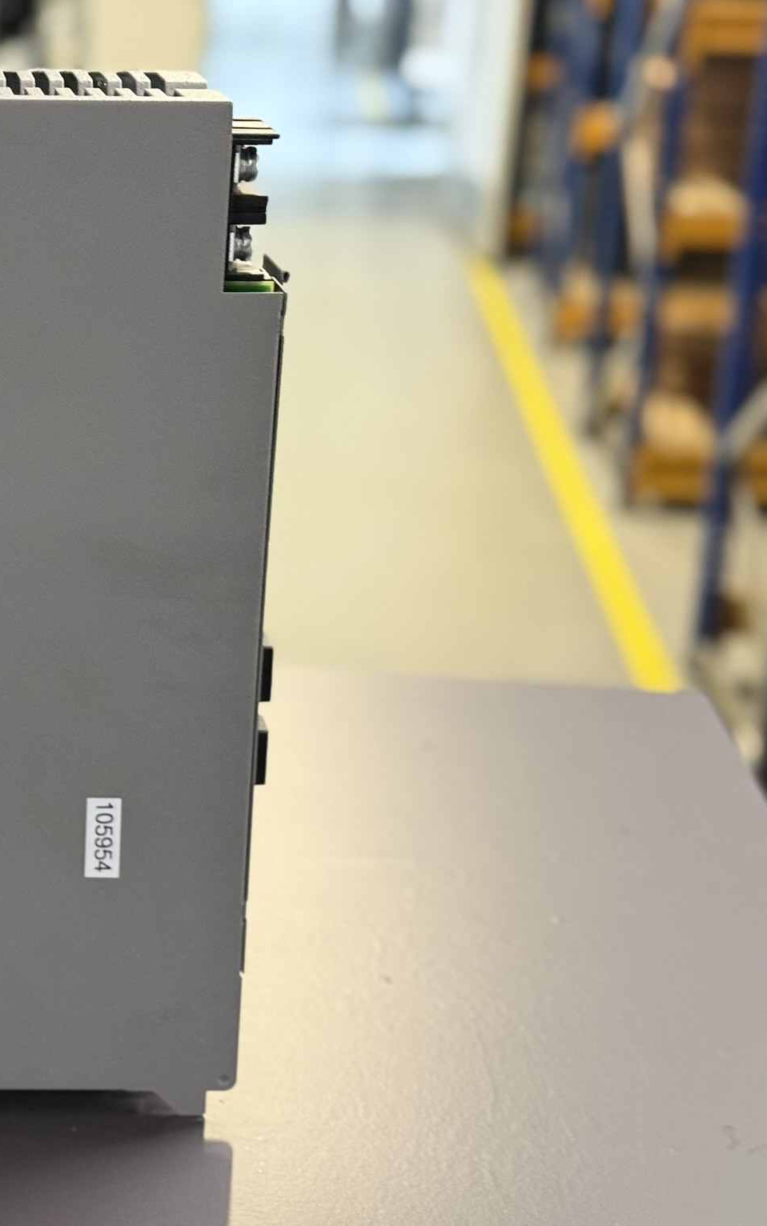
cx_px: -49
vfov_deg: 30.2
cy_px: 613
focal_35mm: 68
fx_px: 2273
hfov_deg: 18.5
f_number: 1.78
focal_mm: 6.76
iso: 250
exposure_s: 1/33
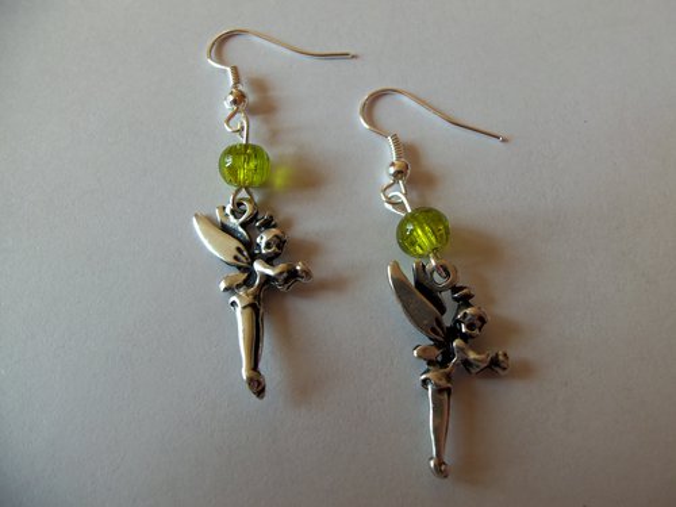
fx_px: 566
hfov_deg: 61.7
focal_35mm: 29
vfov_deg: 48.2
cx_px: 338
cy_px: 254
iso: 80
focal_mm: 5.2
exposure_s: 1/100
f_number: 3.4
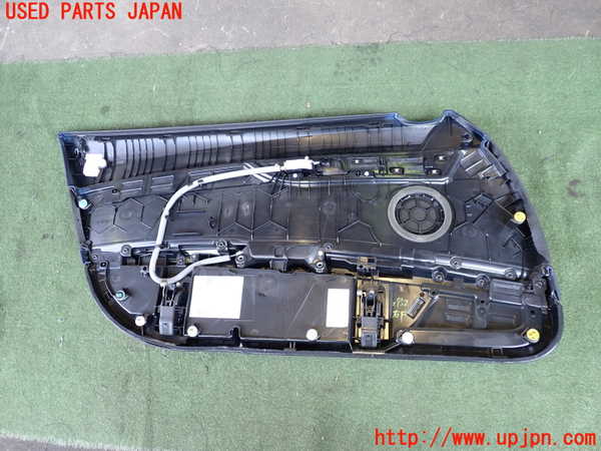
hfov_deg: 60.0
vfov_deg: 46.8
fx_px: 521
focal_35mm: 30
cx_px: 300
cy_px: 226
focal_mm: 5.4
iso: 200
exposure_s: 1/80
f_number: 2.3
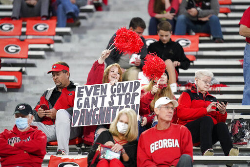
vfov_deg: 3.4
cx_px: 125
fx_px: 2777
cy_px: 84
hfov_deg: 5.2
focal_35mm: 400
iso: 8000
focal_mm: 400
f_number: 2.8
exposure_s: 1/1250
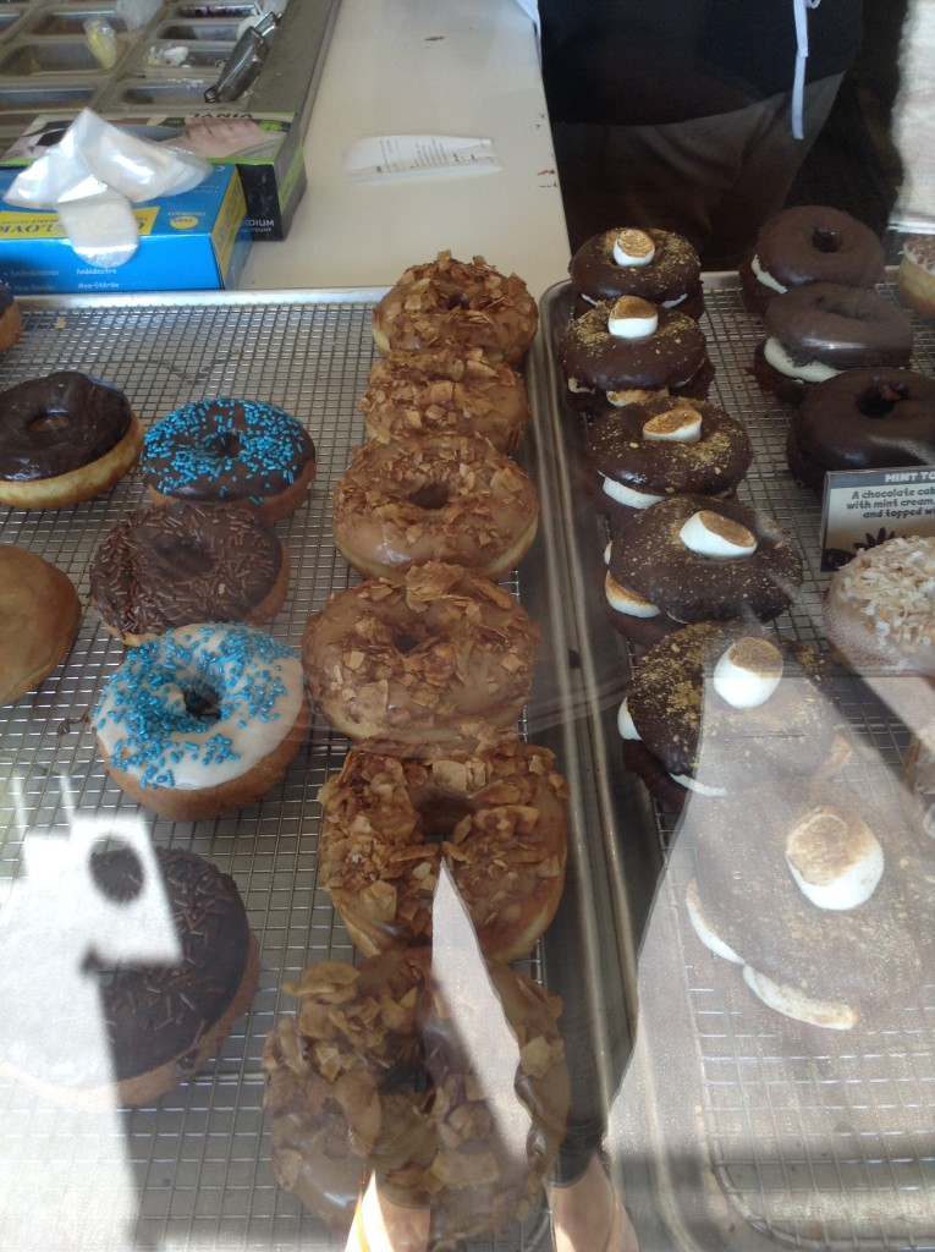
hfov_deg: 42.8
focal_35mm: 33
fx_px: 1191
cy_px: 626
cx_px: 468
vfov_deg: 55.4
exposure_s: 1/60
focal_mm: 3.3
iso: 40
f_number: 2.4
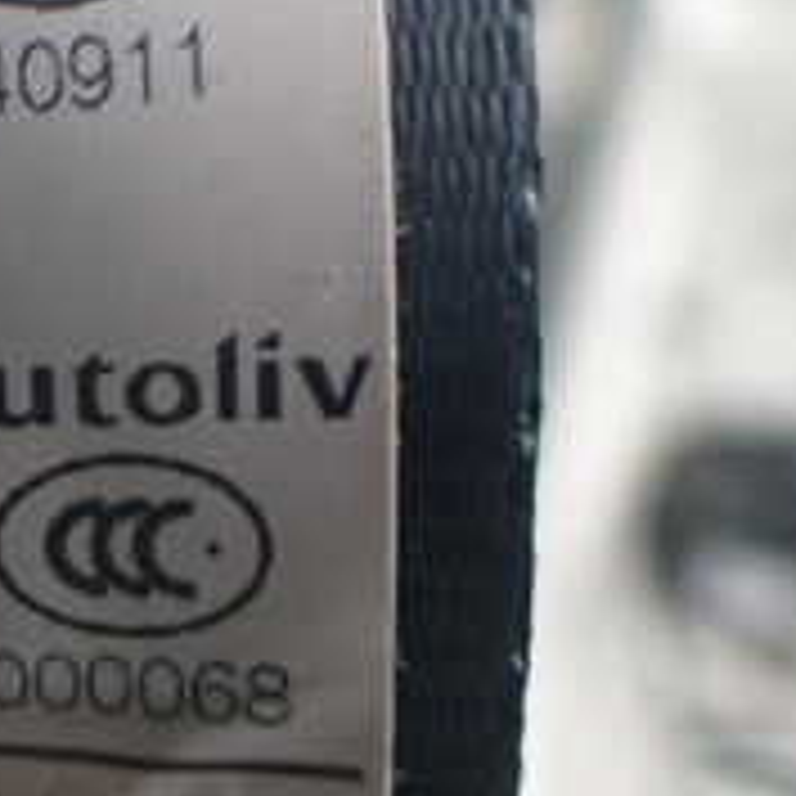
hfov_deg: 17.1
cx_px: -450
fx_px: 2341
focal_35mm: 90
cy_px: 234
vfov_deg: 19.2
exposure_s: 1/125
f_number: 2.3
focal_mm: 5.4
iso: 320
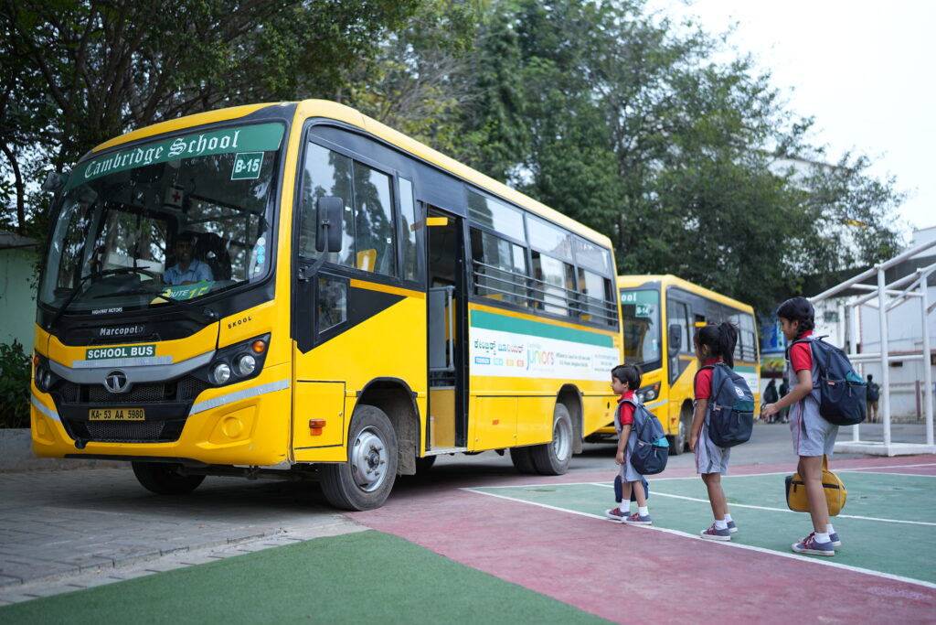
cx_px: 468
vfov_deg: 37.9
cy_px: 312
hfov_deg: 54.4
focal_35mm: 35
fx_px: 910
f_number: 1.4
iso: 160
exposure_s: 1/4000
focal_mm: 35
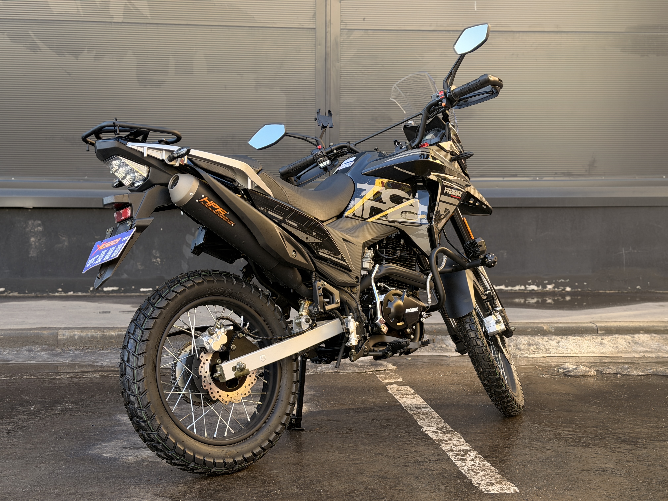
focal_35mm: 48
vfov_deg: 30.3
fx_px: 926
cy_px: 250
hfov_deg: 39.7
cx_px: 334
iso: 64
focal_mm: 6.76
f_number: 1.78
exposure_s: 1/307
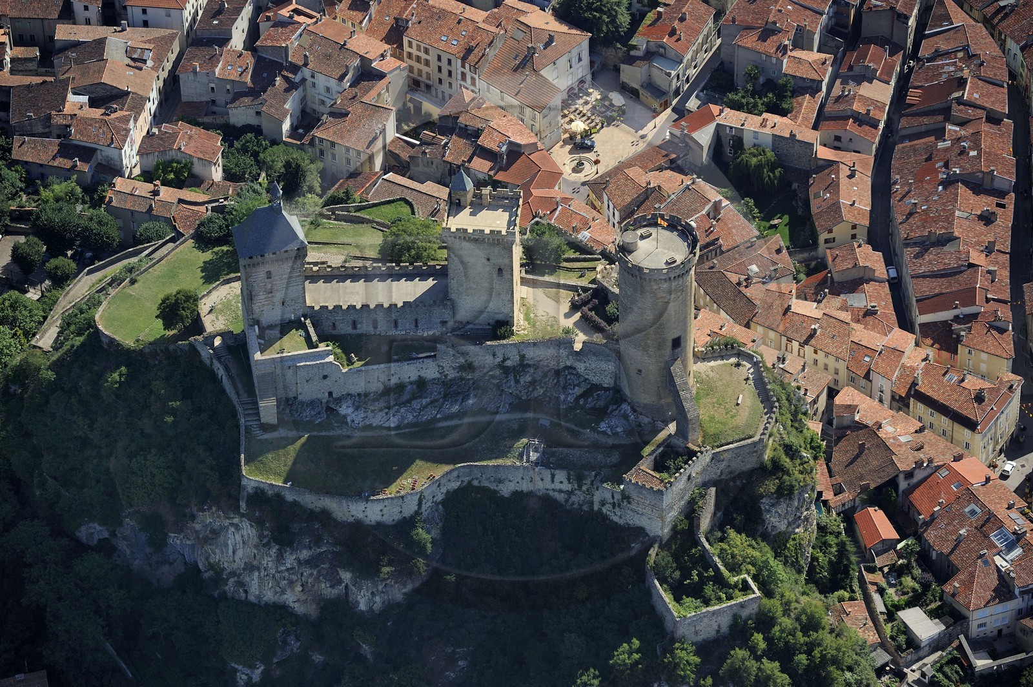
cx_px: 516
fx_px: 4731
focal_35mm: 165
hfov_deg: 12.5
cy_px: 344
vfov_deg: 8.3
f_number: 4.5
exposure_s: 1/1000
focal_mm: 165
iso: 200
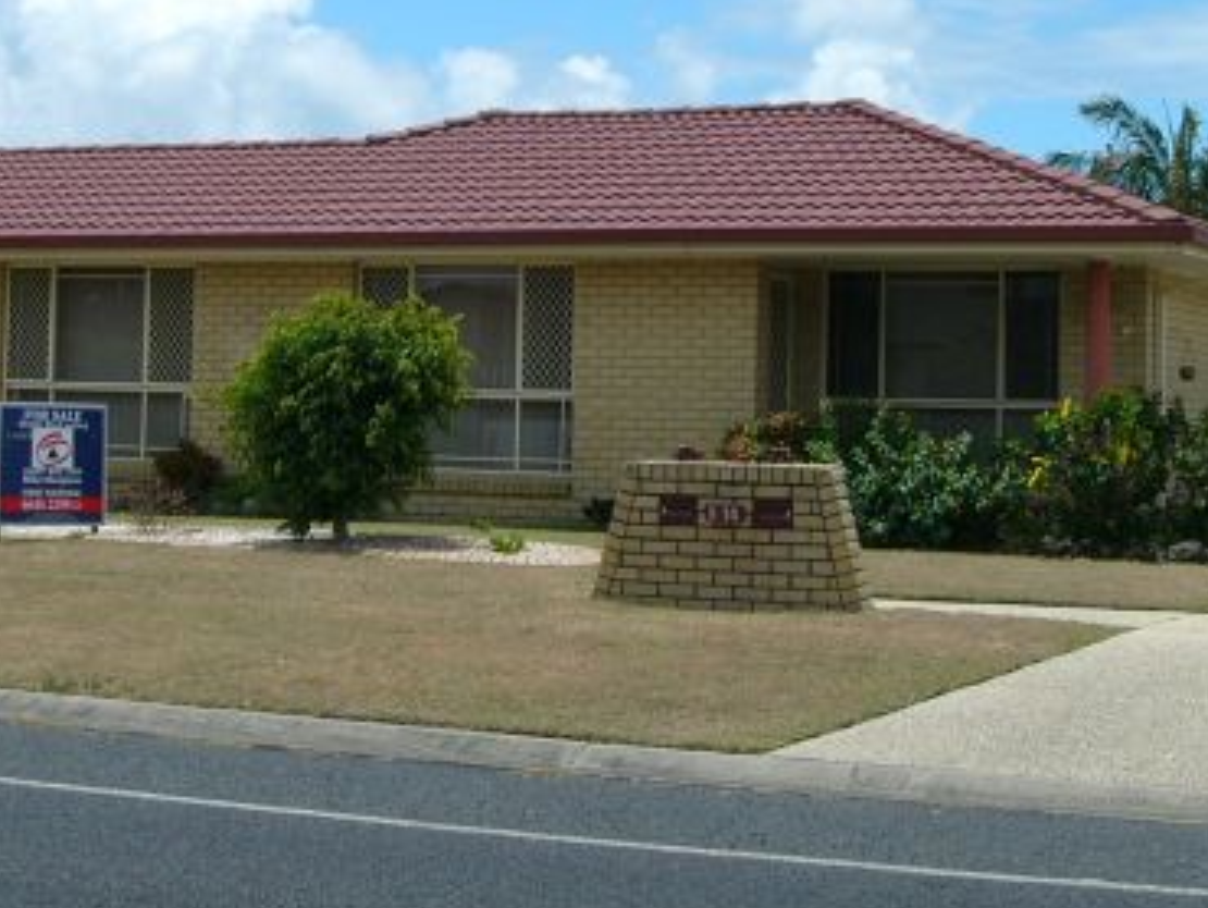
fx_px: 2794
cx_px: 496
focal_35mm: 80
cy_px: 189
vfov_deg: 18.3
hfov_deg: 24.4
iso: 50
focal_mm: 6.2
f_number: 4.6
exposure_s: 1/640
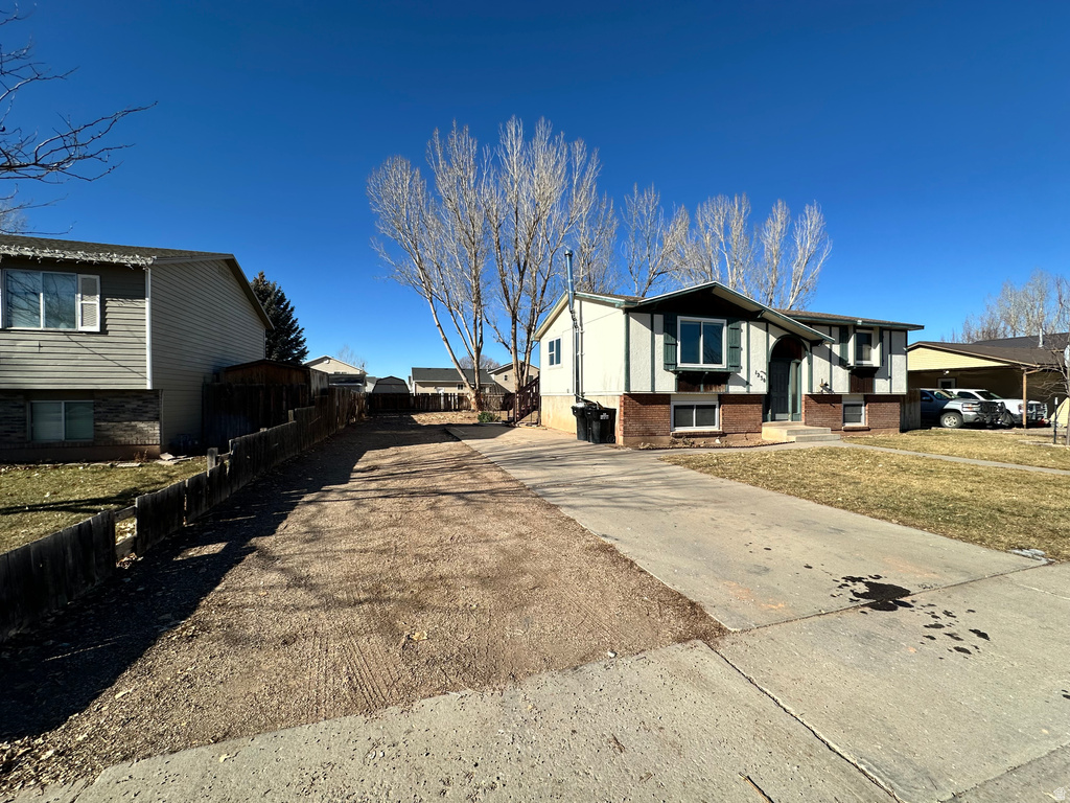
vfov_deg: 85.7
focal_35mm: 14
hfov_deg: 102.1
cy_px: 402
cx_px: 535
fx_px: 433
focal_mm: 2.22
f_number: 2.2
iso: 50
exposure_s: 1/2451
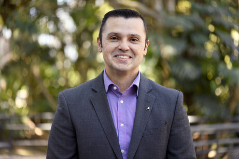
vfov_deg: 13.0
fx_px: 697
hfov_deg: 19.5
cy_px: 80
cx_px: 120
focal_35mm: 105
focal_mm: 105
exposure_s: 1/320
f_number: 2.8
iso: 500
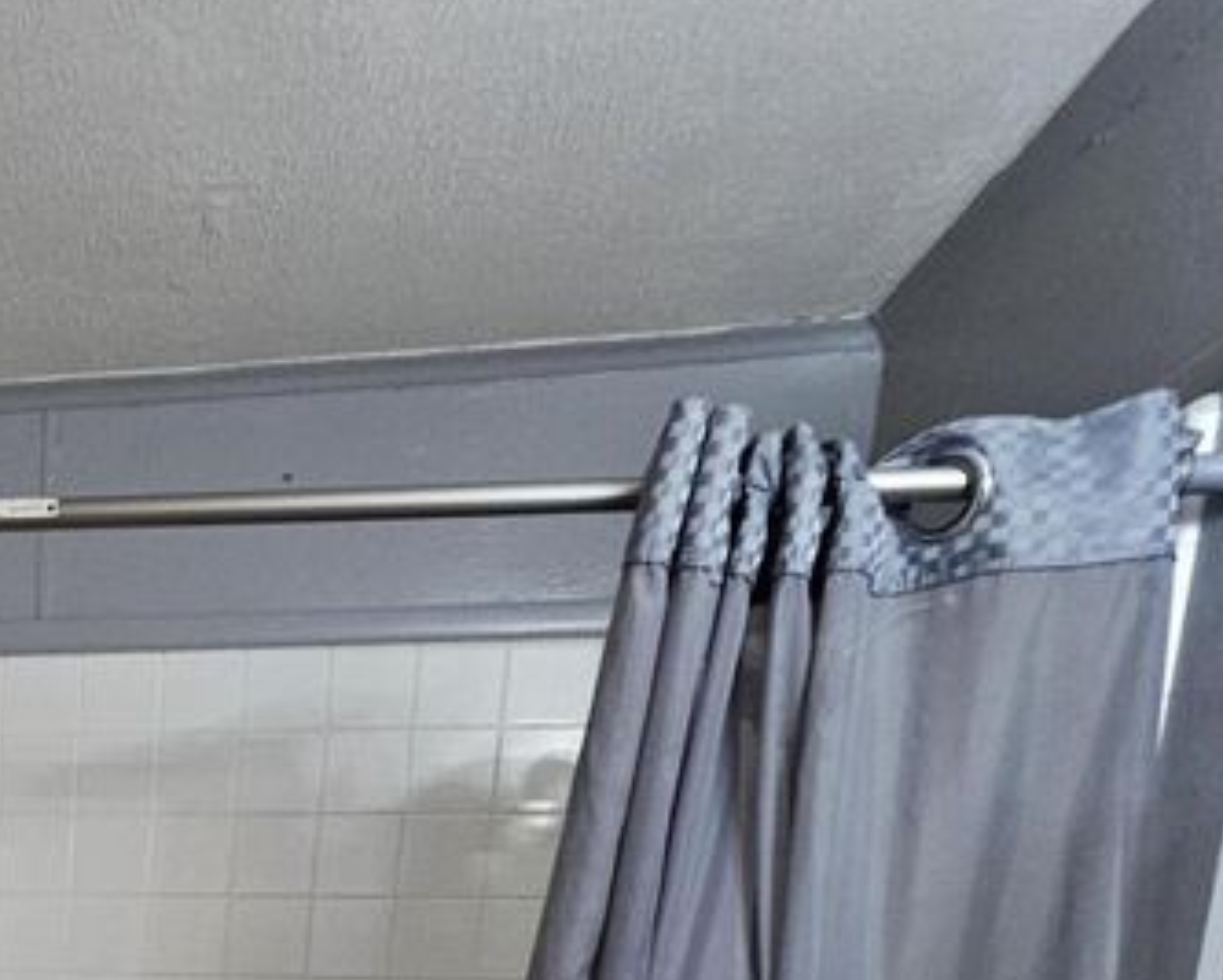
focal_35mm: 39
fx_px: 1413
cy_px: 1296
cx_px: -158
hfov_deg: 38.0
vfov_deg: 29.9
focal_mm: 2.2
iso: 400
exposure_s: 1/40
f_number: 2.2
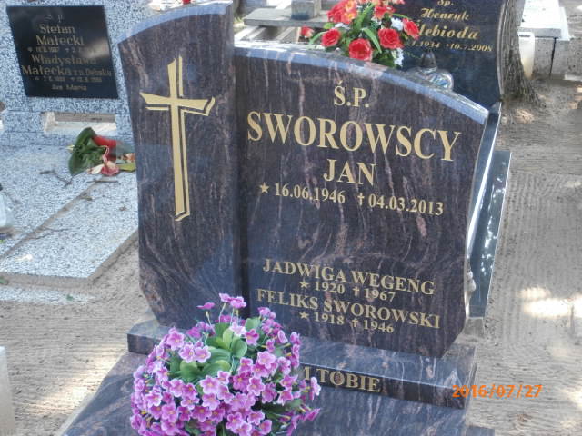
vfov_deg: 25.7
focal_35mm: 57
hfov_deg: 33.8
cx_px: 291
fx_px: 958
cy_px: 218
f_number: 4.5
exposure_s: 1/50
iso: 200
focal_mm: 10.11
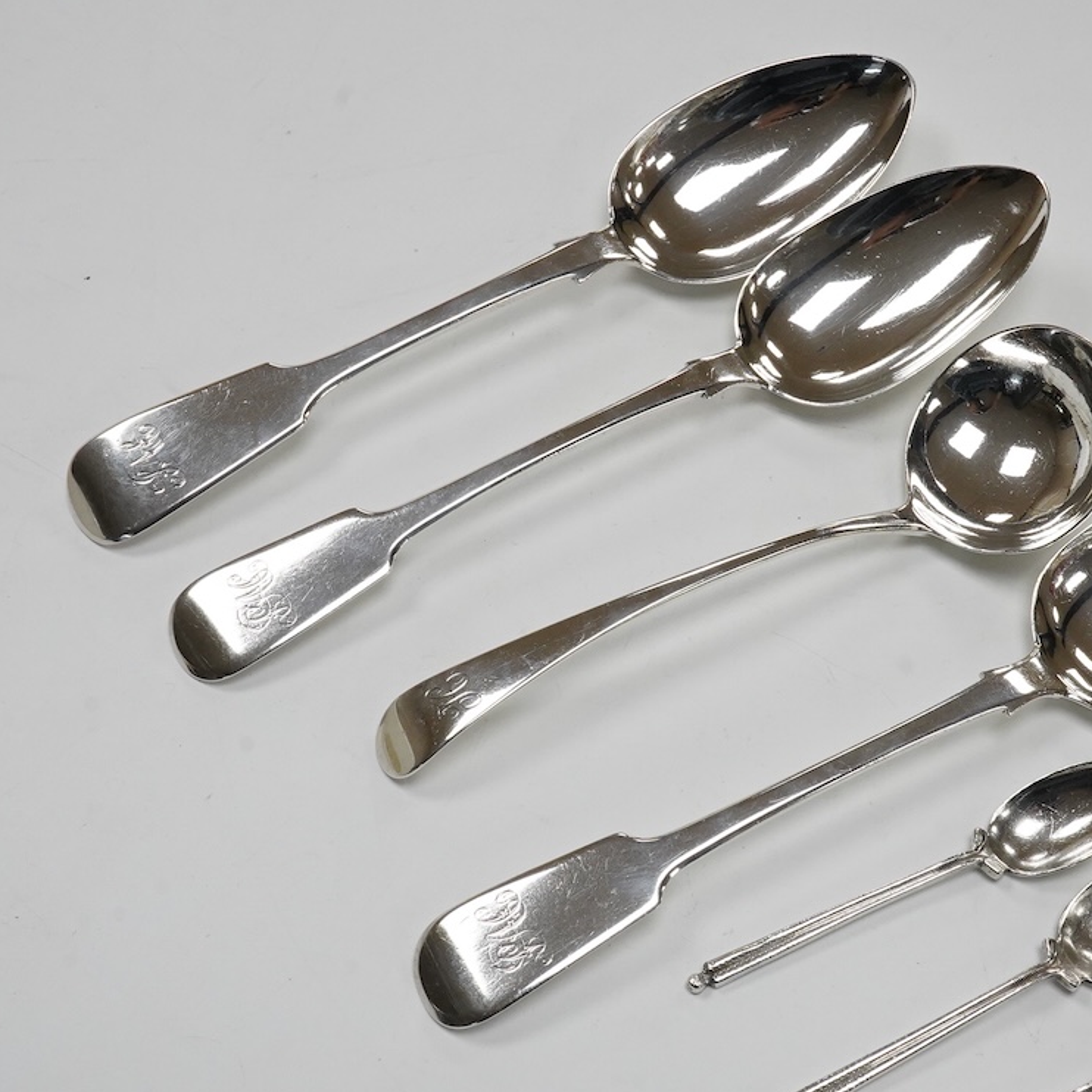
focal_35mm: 58
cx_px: 697
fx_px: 2070
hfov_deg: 29.4
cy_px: 546
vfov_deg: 29.6
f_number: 22
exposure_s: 1/125
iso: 2500
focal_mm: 30
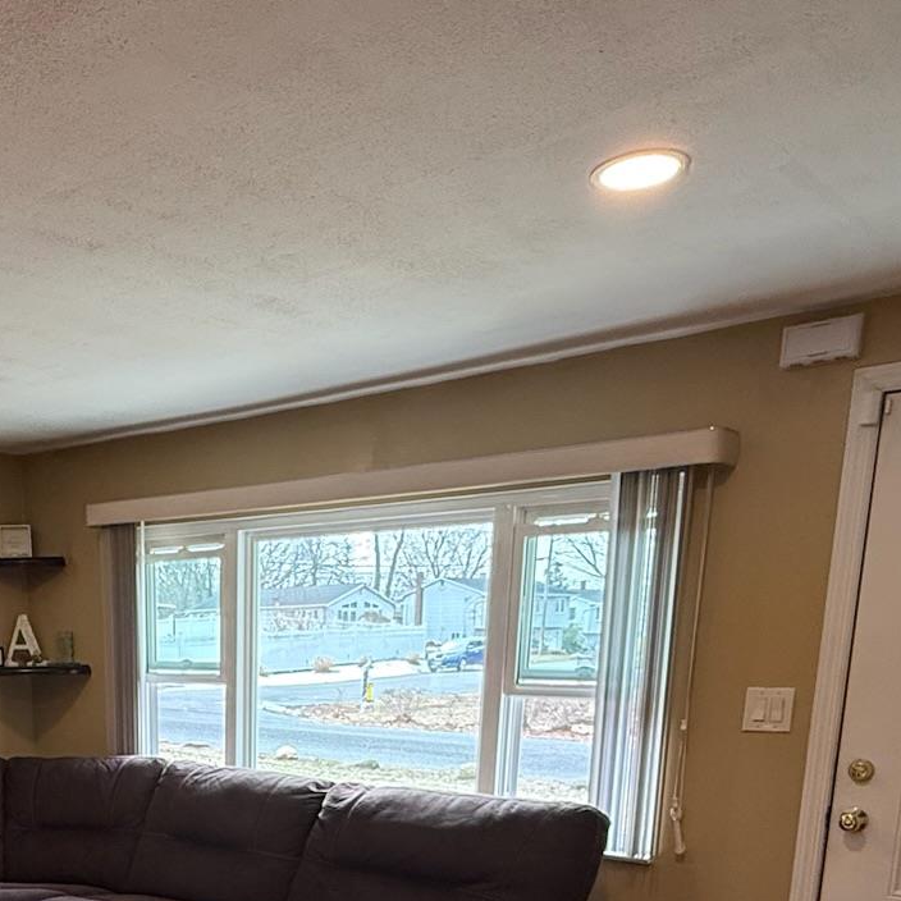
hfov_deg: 44.1
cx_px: 196
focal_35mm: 36
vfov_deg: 40.6
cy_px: 892
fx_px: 1060
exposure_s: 1/120
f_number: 2.2
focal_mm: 2.22
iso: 200
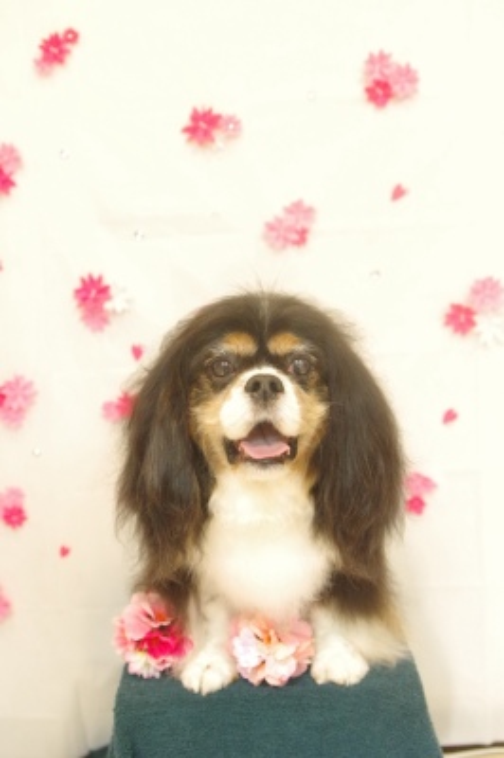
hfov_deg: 31.8
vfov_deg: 46.4
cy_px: 379
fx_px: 883
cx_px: 252
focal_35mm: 42
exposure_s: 1/125
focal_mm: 28
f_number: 4
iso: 4000
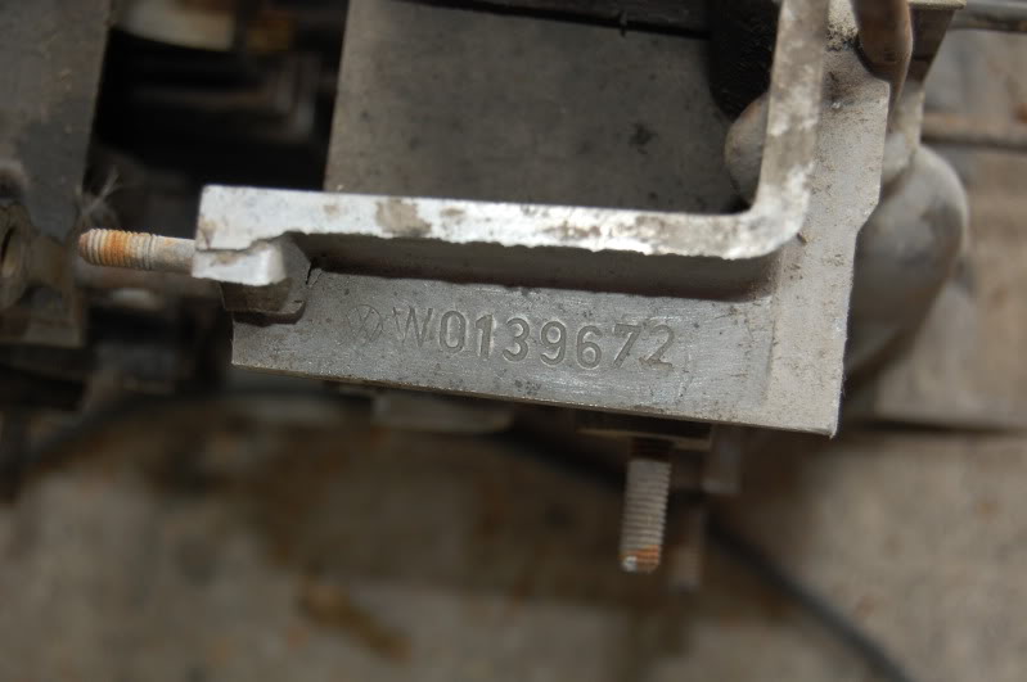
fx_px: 2052
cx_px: 514
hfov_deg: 28.1
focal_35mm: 72
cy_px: 341
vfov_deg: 18.9
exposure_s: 1/60
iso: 400
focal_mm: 48
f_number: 5.6
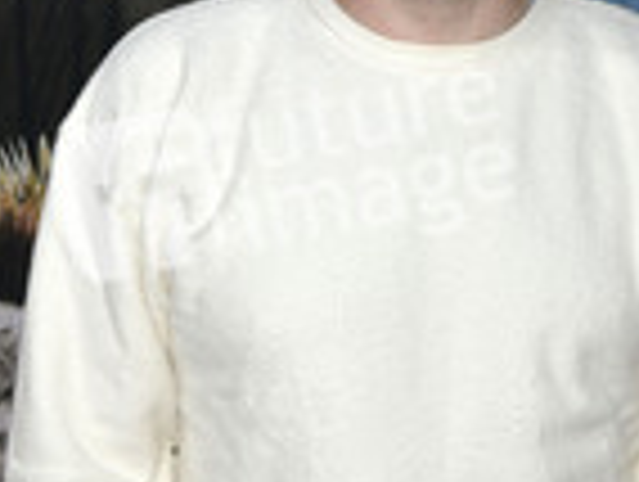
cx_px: 414
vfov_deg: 12.4
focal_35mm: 119
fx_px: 2200
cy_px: 401
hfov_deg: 16.5
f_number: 5.6
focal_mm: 44
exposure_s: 1/200
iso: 800
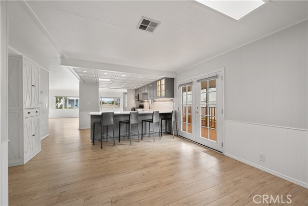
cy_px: 103
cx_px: 154
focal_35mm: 14
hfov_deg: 104.2
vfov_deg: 81.2
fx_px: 120
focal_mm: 14
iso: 100
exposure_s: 1/3
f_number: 8
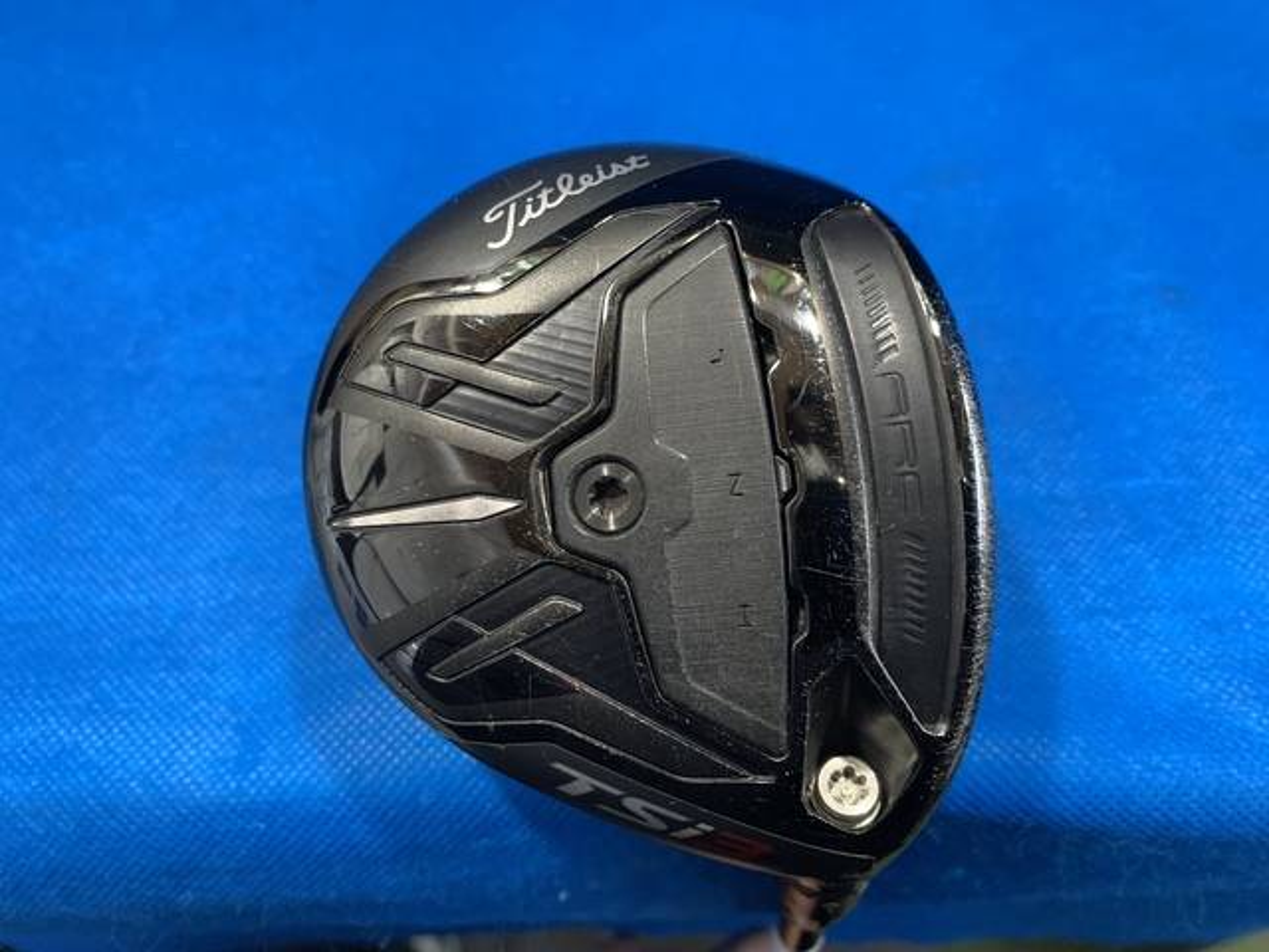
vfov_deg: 53.1
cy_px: 476
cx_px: 634
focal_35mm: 26
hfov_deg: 67.3
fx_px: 953
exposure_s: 1/60
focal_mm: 4.25
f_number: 1.8
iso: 250
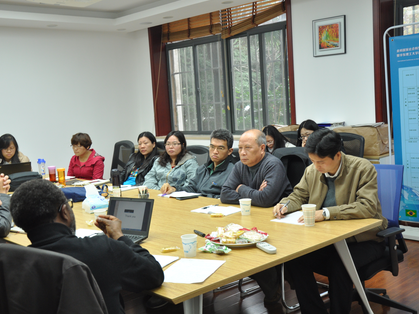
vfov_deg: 33.6
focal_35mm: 43
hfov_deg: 43.8
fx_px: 520
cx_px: 197
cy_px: 156
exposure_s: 1/25
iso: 640
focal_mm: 26
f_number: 5.6
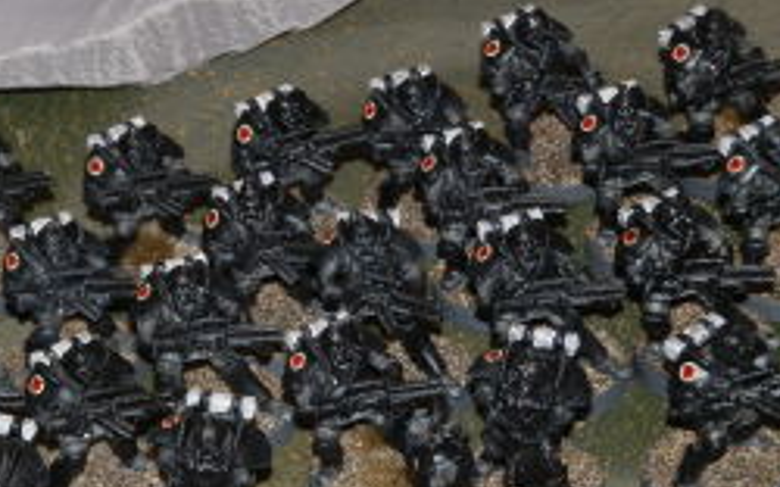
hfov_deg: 11.9
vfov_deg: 7.5
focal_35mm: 175
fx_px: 3718
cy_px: 475
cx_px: 72
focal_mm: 13.82
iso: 100
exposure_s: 1/125
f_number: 3.9
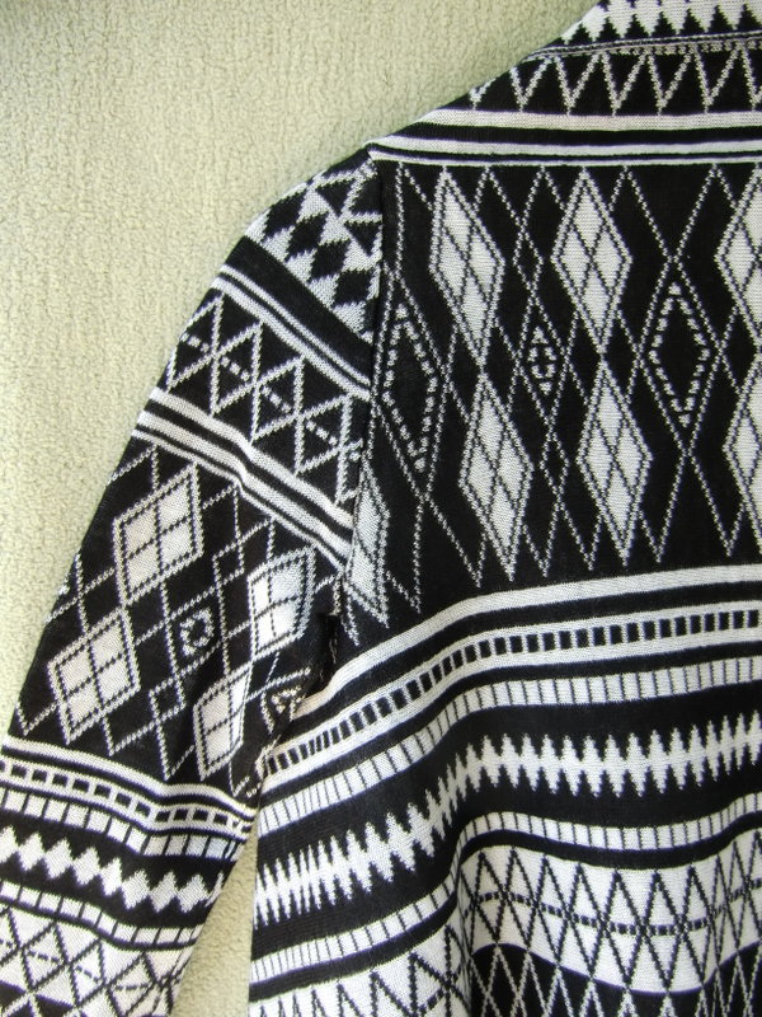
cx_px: 381
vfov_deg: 71.6
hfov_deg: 56.8
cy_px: 508
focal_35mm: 24
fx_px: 704
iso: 100
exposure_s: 1/60
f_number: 3.2
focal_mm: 4.3
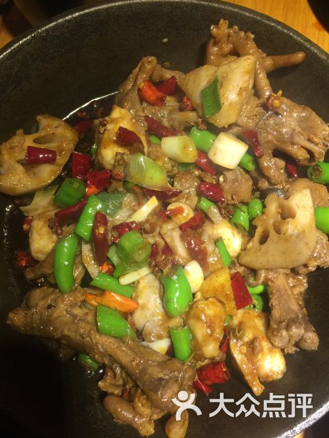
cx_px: 164
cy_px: 219
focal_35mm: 29
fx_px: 367
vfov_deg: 61.7
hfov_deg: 48.2
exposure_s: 1/17
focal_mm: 4.15
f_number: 2.2
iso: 64
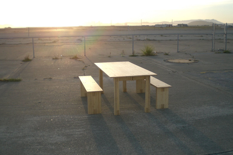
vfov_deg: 33.4
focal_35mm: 40
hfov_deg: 48.5
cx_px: 115
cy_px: 77
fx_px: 259
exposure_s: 1/250
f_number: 3.1
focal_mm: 6.3
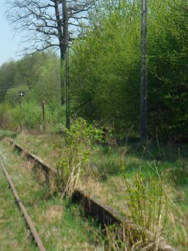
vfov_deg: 13.9
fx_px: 1029
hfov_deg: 10.4
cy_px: 64
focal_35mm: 142
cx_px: 83
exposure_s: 1/350
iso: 80
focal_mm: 10.6
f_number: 4.7
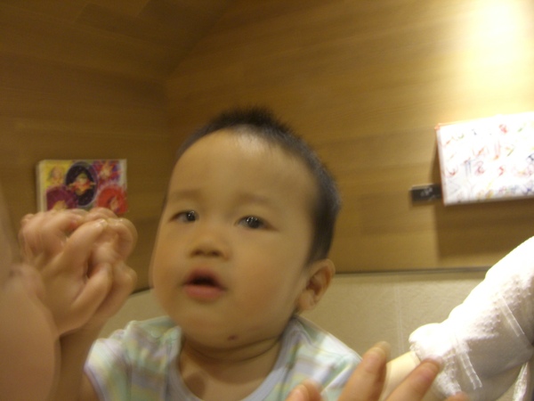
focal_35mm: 38
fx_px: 586
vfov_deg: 37.7
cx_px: 267
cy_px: 200
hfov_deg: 49.0
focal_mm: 6.2
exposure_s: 1/8
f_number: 2.7
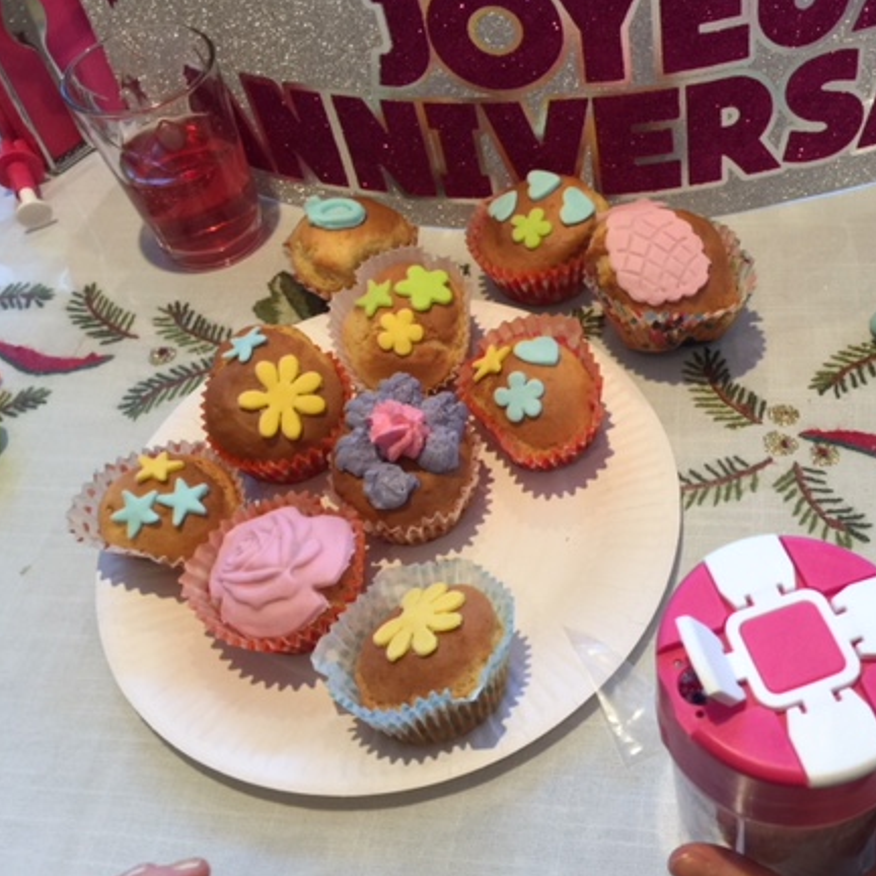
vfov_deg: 43.8
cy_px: 410
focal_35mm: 38
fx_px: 1088
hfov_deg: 43.1
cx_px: 596
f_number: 2.2
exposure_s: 1/17
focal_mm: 4.15
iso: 50
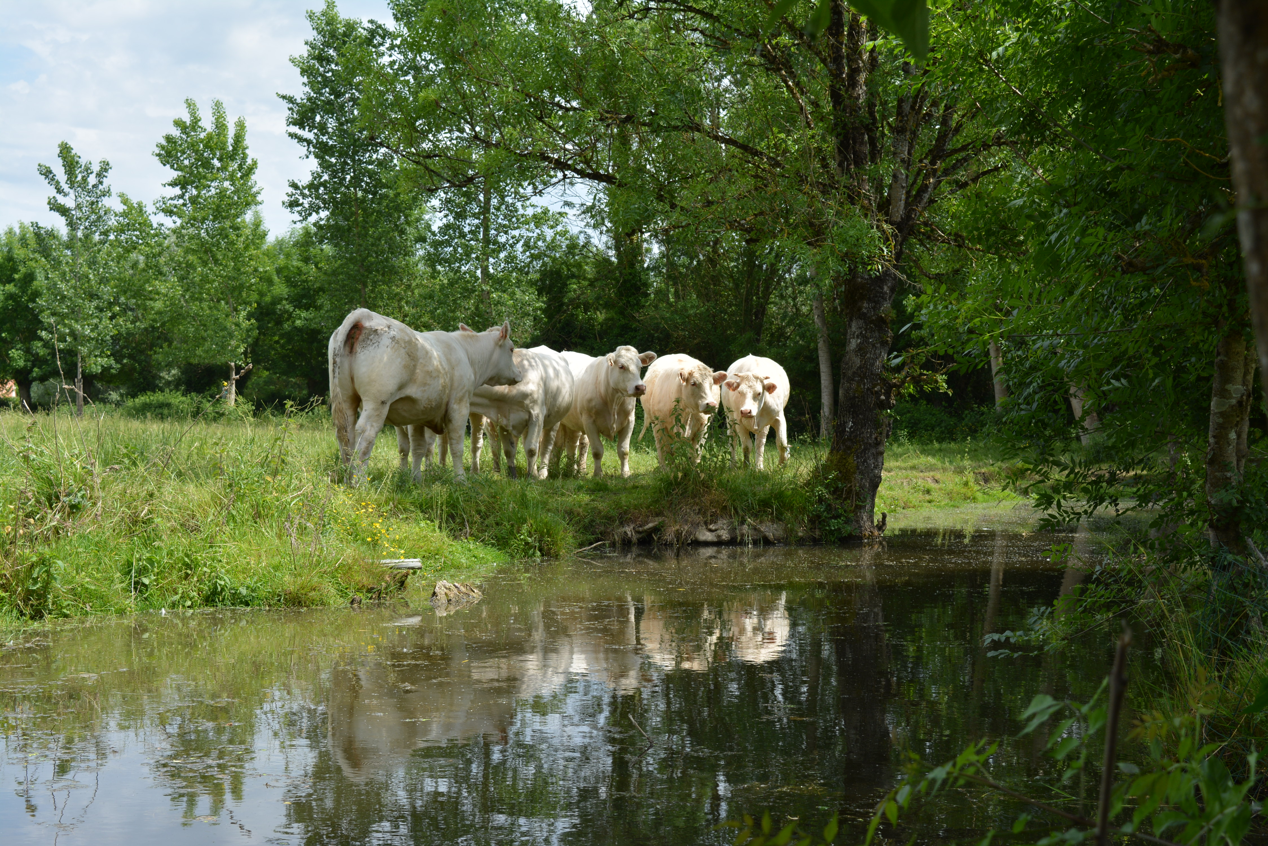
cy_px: 423
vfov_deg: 26.5
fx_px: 1797
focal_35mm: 51
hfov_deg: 38.9
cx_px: 634
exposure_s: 1/250
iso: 110
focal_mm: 34
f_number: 8
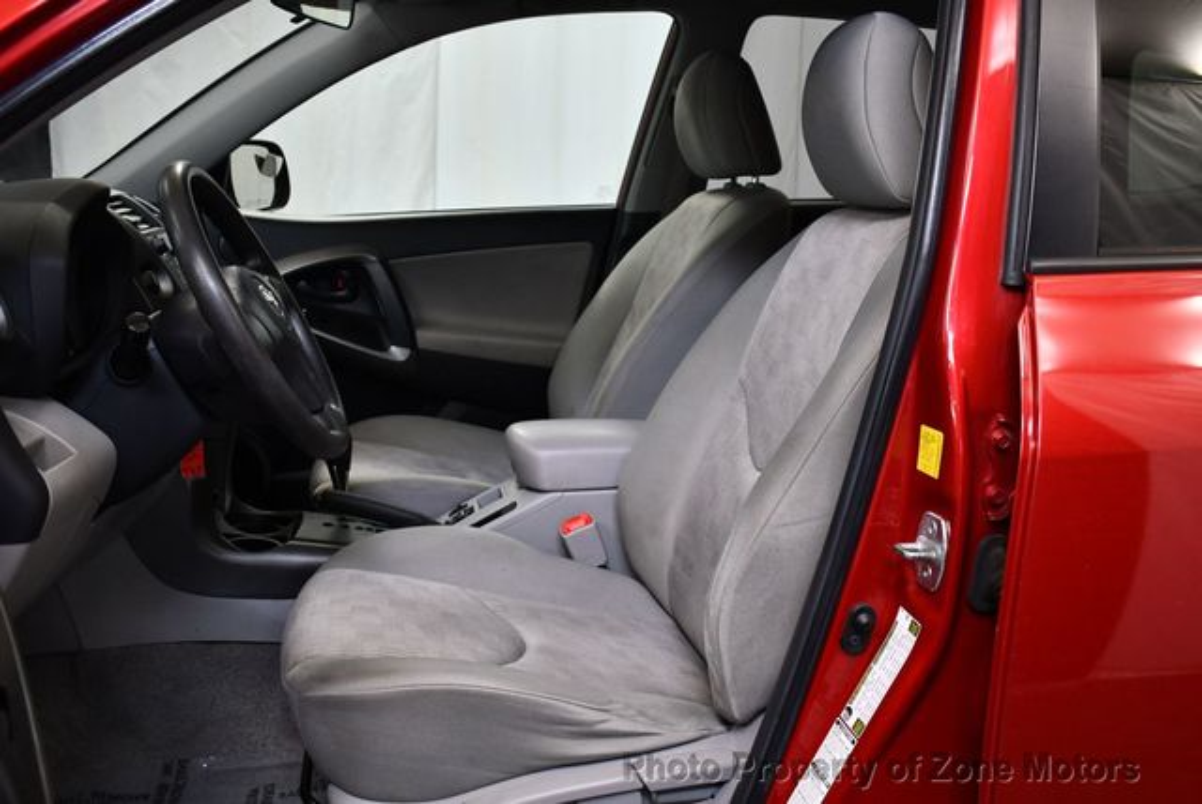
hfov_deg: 53.1
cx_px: 601
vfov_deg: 36.9
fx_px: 1203
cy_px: 402
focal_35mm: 36
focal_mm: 18
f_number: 3.5
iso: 800
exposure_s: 1/125
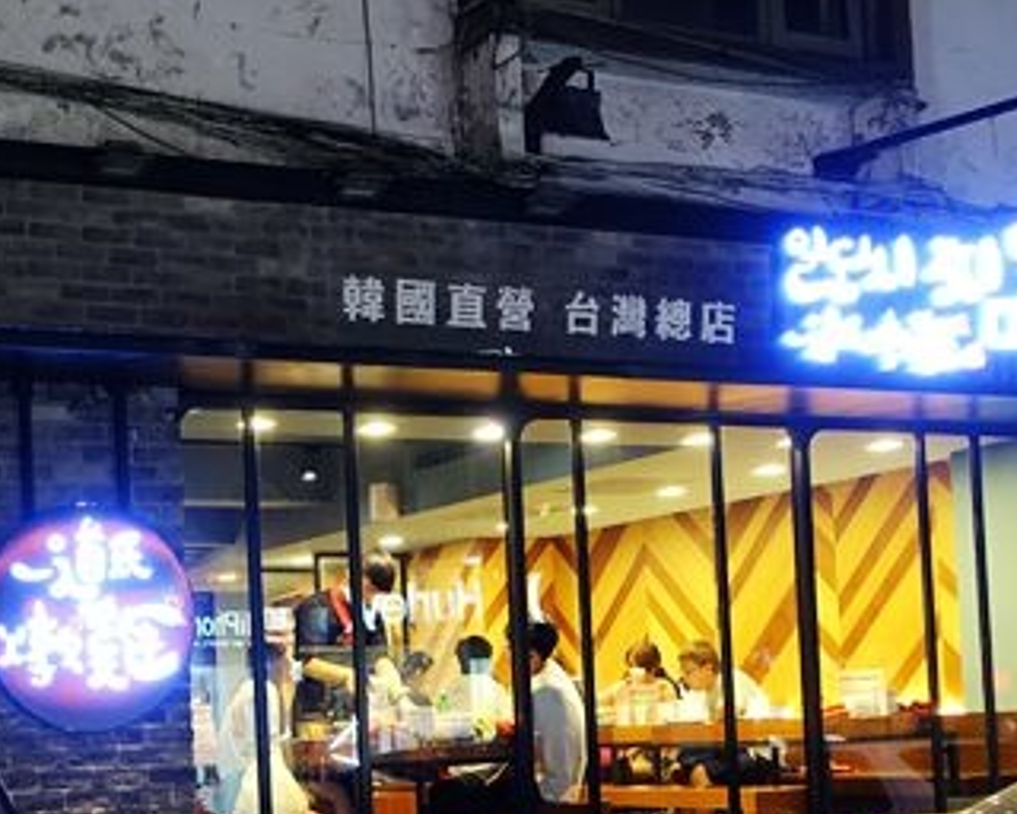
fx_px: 1776
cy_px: 682
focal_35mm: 59
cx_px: 149
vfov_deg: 25.2
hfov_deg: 30.8
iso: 800
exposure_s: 1/25
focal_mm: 11.33
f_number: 2.5
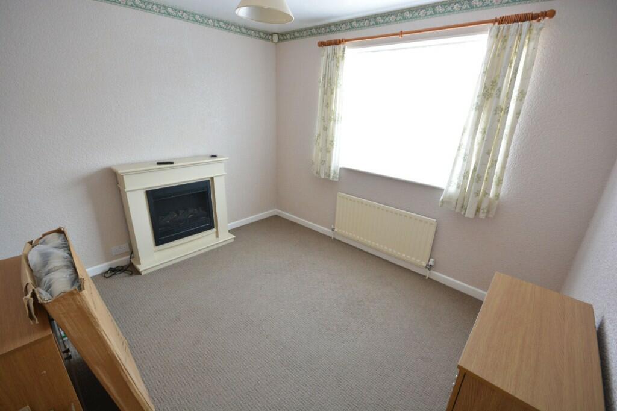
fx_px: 257
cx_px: 308
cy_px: 206
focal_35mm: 15
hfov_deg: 100.4
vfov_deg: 77.3
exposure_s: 1/8
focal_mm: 10
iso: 400
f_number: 8
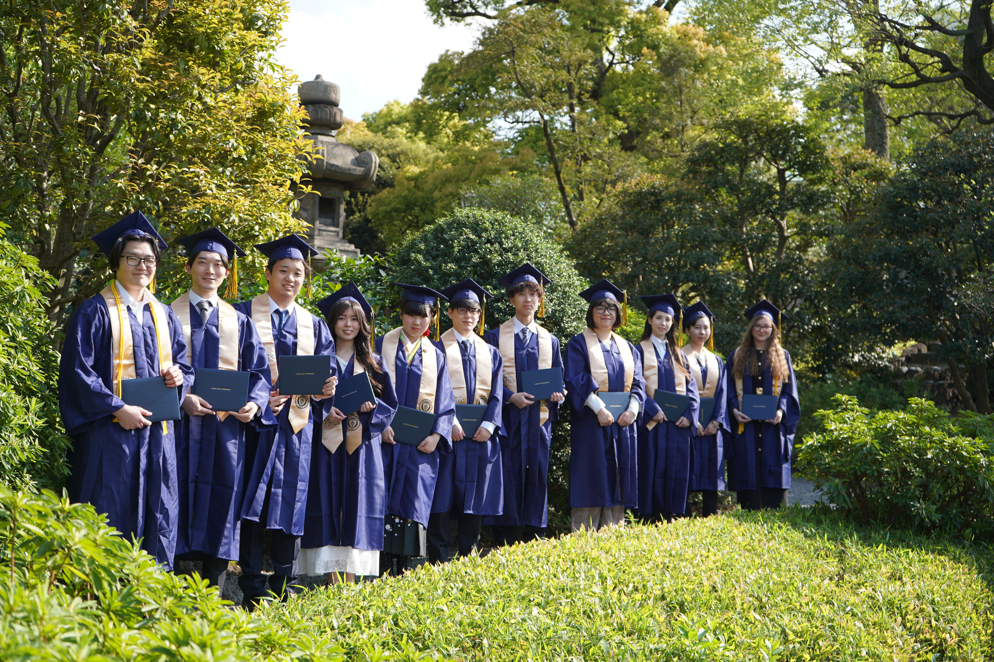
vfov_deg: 27.5
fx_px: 1353
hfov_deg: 40.3
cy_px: 331
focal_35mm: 49
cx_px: 497
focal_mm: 49
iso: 100
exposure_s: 1/250
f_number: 5
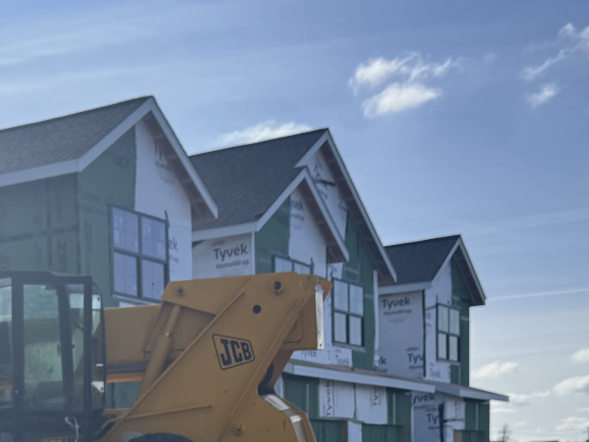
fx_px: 1259
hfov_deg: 26.0
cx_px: 147
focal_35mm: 74
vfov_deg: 18.5
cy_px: 570
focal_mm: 6.76
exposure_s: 1/4950
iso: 80
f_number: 1.78
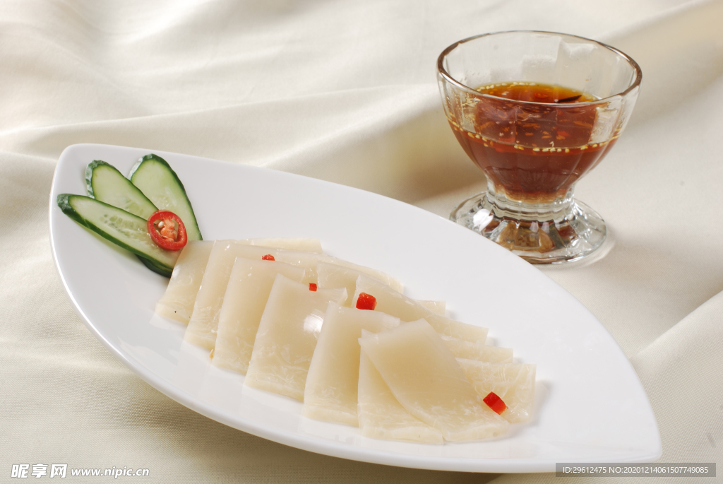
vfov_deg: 18.2
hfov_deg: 27.0
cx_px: 362
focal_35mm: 75
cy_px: 242
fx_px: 1508
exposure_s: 1/125
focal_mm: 50
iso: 100
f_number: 16
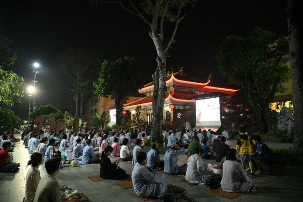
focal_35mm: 24
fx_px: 202
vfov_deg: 53.1
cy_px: 101
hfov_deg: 73.8
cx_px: 152
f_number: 4.5
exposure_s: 1/250
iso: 20000
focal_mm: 24
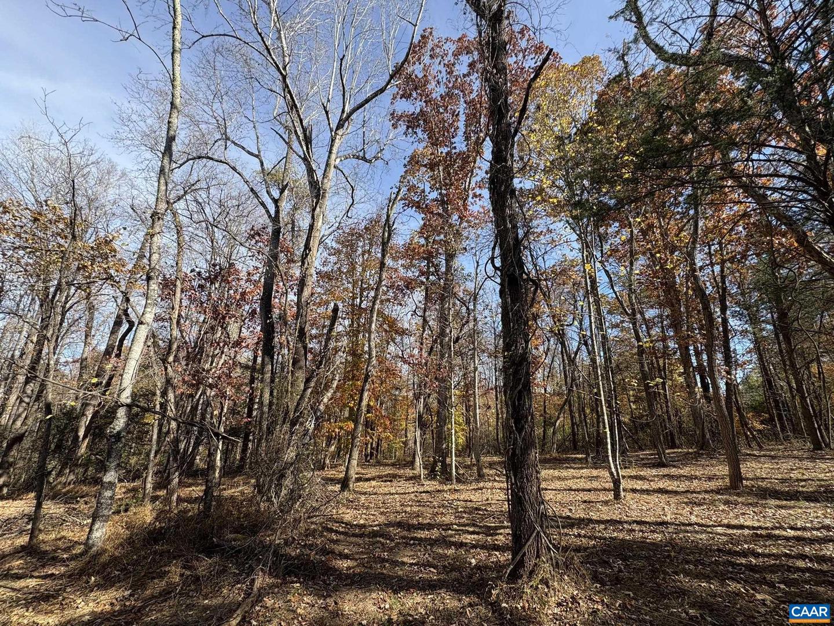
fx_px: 337
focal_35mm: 14
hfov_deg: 102.1
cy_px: 313
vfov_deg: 85.7
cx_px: 417
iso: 40
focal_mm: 2.22
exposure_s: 1/652
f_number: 2.2
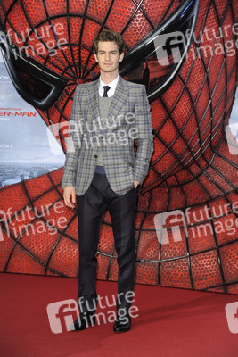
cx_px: 119
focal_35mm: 98
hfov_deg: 14.0
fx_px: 971
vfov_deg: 20.8
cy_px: 178
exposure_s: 1/160
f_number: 5.6
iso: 640
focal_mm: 98
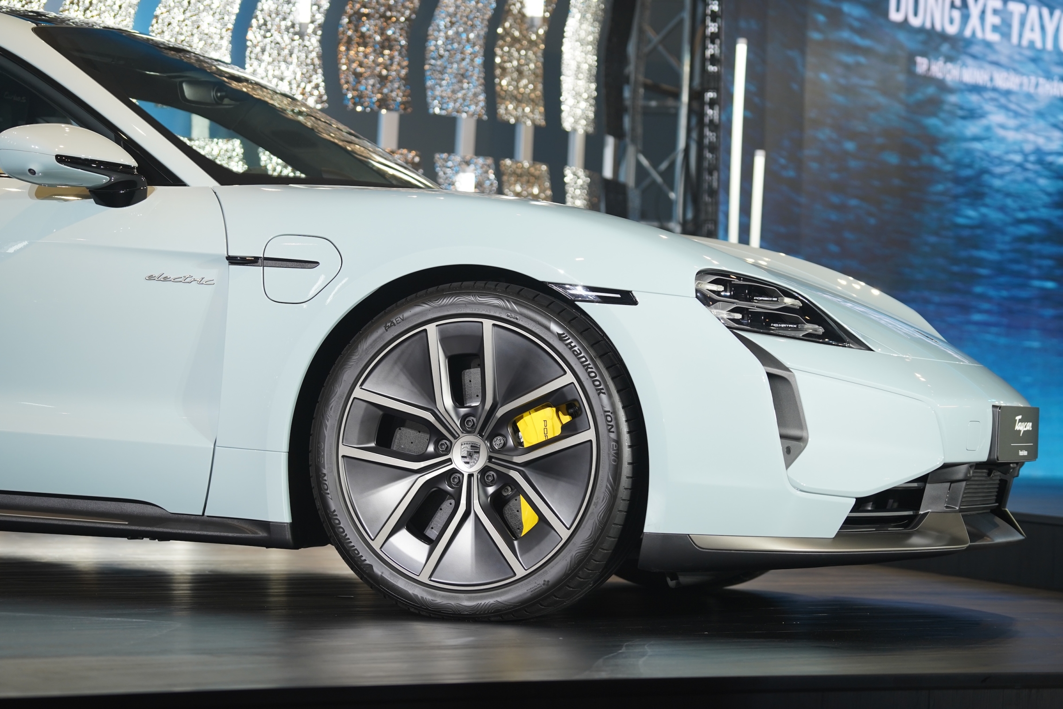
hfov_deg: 18.1
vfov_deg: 12.1
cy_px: 354
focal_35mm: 113
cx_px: 532
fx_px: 3336
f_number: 4
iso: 640
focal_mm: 113
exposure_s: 1/320
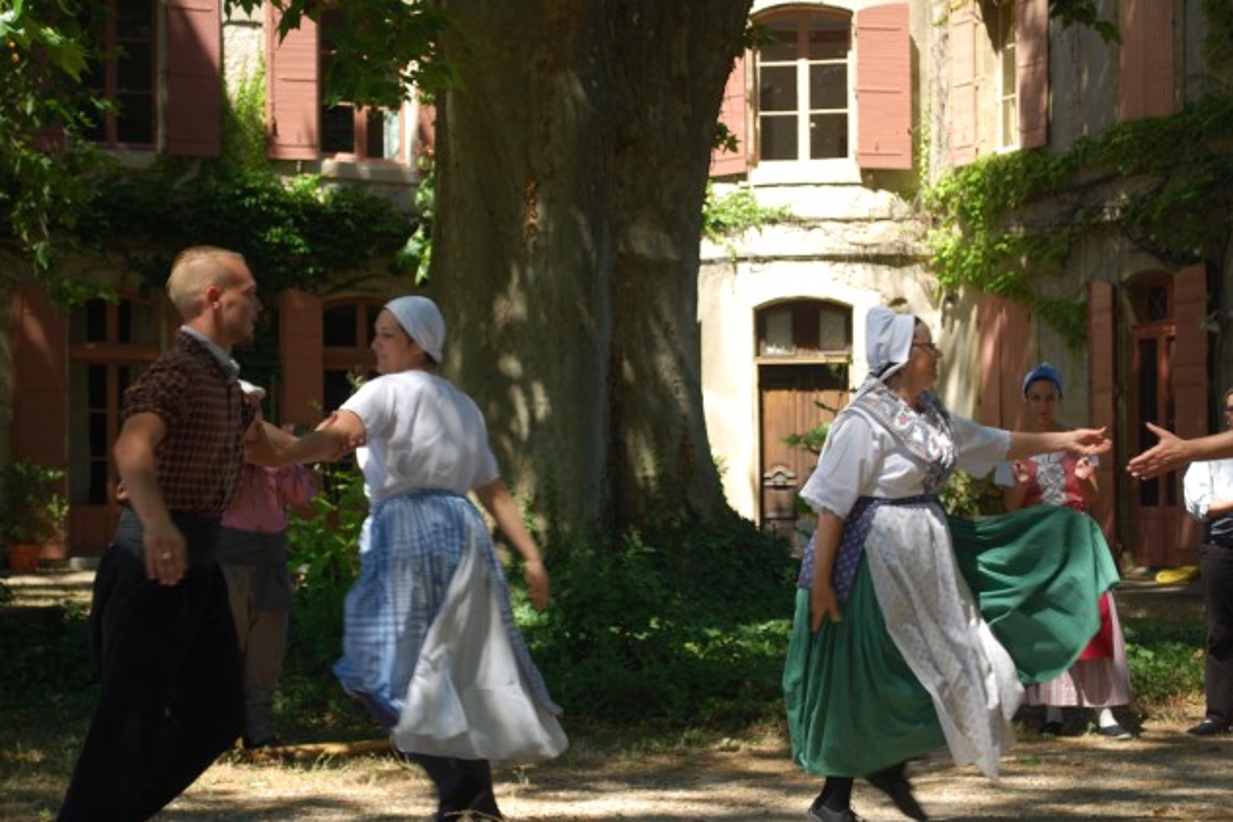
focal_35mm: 84
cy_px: 416
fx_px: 2860
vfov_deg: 16.4
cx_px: 616
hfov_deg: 24.3
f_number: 5.6
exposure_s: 1/125
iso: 110
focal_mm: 55
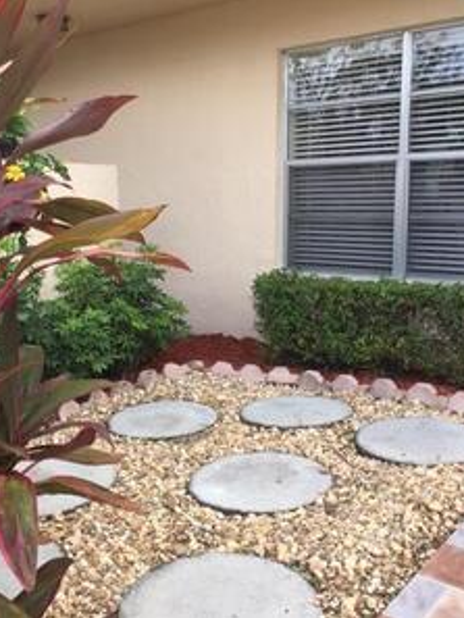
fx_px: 697
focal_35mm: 39
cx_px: 206
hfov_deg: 36.8
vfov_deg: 47.8
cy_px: 310
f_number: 2.2
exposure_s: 1/507
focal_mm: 4.15
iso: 32
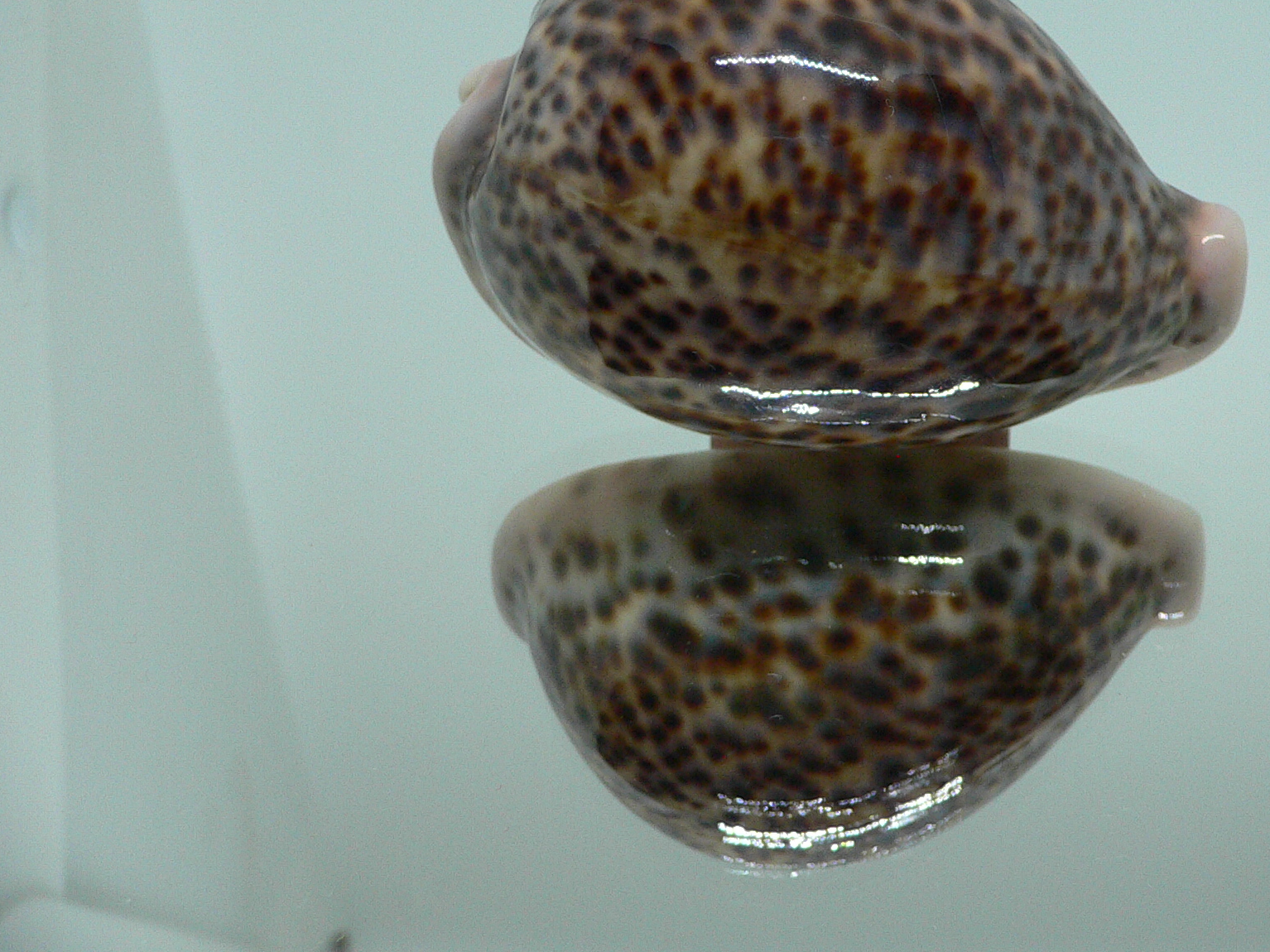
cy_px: 333
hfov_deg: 40.9
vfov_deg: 31.3
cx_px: 805
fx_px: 1687
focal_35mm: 46
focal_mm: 4.6
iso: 200
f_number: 2.8
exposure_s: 1/60
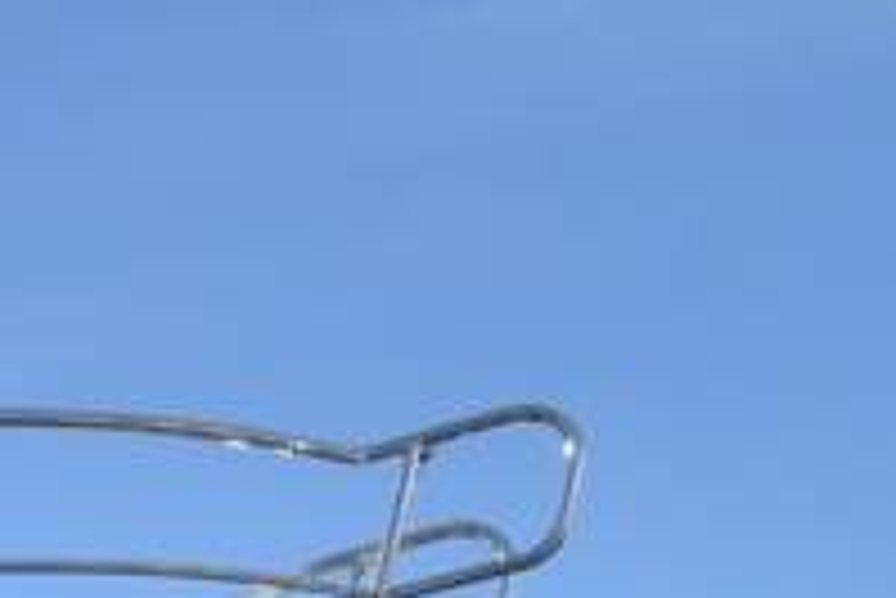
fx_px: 2441
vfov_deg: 12.5
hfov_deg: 14.1
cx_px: -1265
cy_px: 1158
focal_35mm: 98
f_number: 9
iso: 200
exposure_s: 1/320
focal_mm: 10
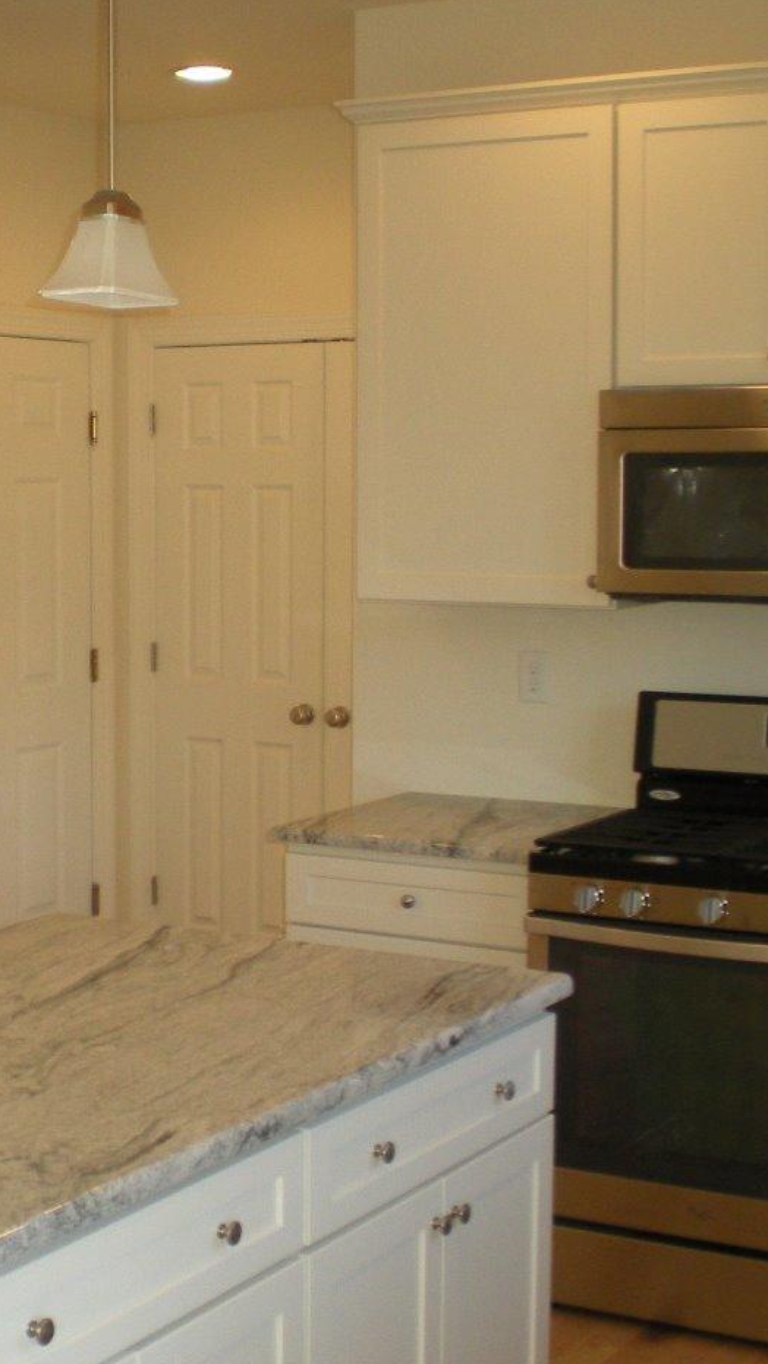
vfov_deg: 32.8
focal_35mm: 64
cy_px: 643
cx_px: 157
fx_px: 2316
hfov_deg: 18.7
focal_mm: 6.3
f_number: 3.1
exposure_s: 1/56
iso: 130
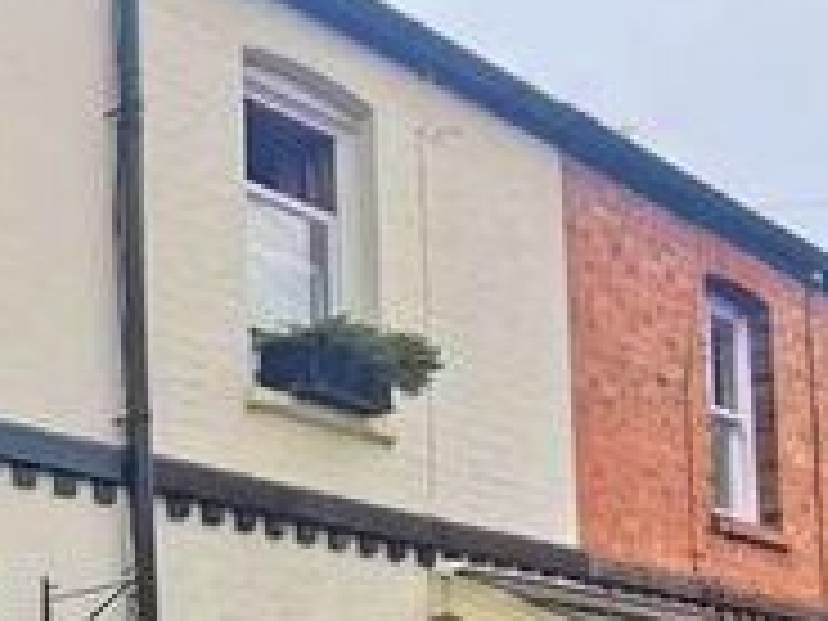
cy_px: 794
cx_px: -540
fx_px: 1459
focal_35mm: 61
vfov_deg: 21.8
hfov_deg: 22.8
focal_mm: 2.35
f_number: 2.2
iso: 50
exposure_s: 1/266
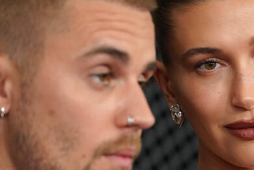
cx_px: 178
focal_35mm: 535
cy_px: 104
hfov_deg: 3.9
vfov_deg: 2.6
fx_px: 3777
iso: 5000
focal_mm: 318
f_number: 5.6
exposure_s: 1/500
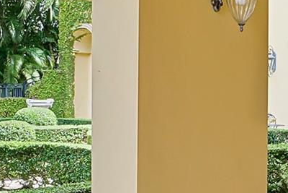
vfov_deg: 22.6
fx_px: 480
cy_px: 93
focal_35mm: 60
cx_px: 185
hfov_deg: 33.2
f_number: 5
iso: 125
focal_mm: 10
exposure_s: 1/160
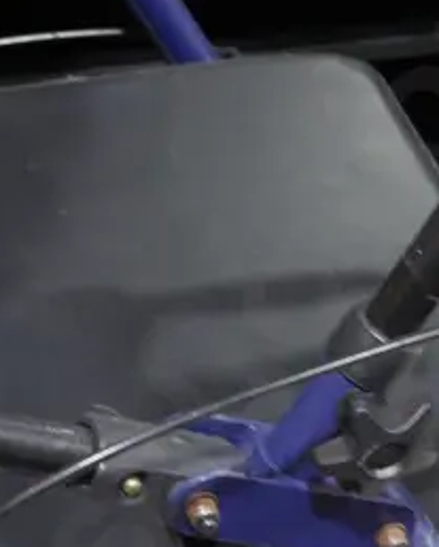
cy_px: 369
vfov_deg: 13.1
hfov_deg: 10.5
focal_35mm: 147
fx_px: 2383
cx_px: 236
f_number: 4.1
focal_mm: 19
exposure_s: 1/60
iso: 640
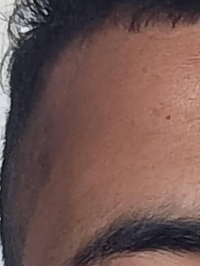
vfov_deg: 5.5
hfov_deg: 4.2
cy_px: 675
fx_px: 2673
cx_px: 371
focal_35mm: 347
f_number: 1.79
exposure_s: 1/50
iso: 118
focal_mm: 4.71
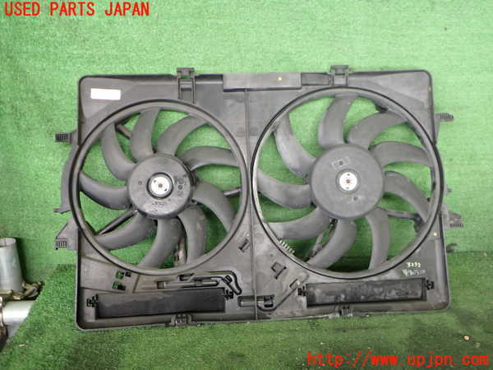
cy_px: 185
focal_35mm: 30
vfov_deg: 46.8
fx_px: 427
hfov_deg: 60.0
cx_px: 246
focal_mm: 5.4
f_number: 2.3
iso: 250
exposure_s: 1/30
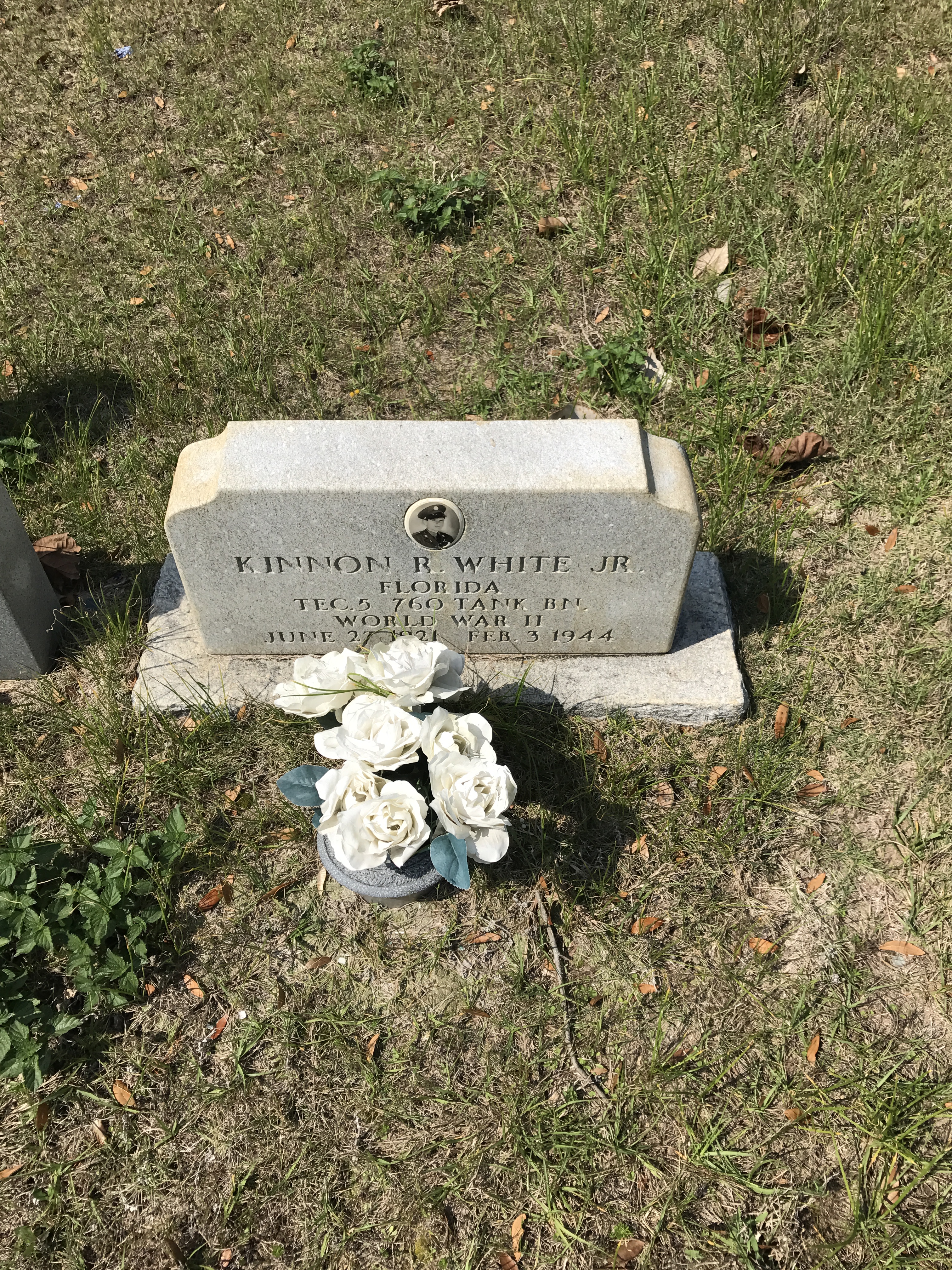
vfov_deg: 63.4
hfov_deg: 49.7
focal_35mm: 28
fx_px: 1027
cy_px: 635
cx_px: 476
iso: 20
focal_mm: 3.99
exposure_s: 1/2907
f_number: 1.8
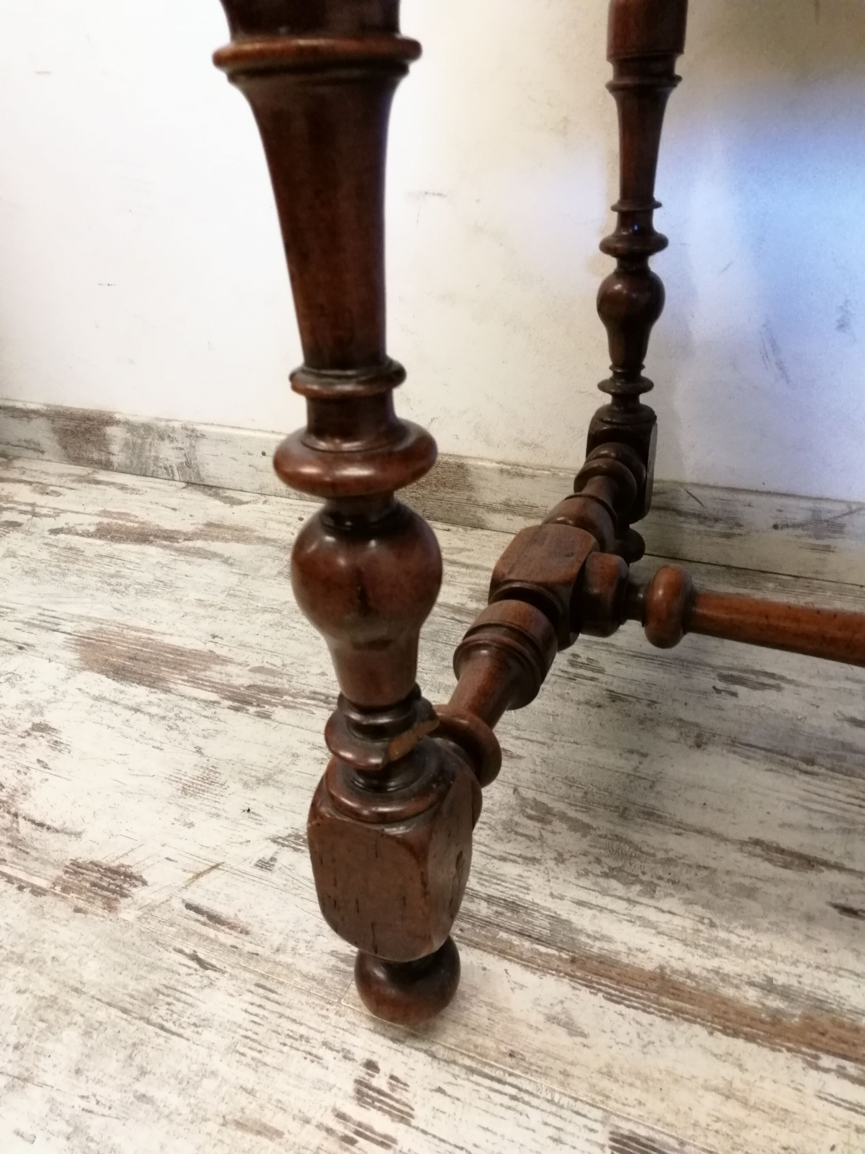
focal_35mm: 24
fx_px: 800
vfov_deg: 71.6
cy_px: 577
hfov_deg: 56.8
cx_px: 432
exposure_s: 1/33.3
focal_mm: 2.38
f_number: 2.2
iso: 160
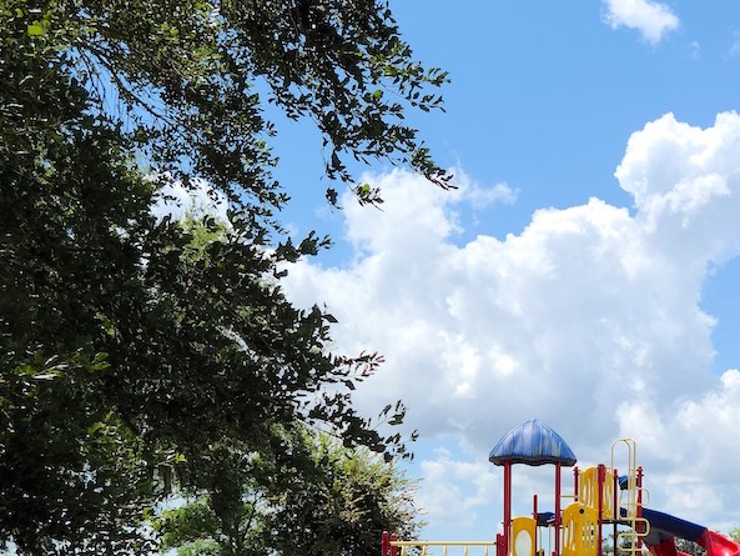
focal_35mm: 68
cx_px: 871
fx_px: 1454
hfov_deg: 25.8
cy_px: 527
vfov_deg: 21.0
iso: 25
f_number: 2
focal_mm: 5.9
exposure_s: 1/1234
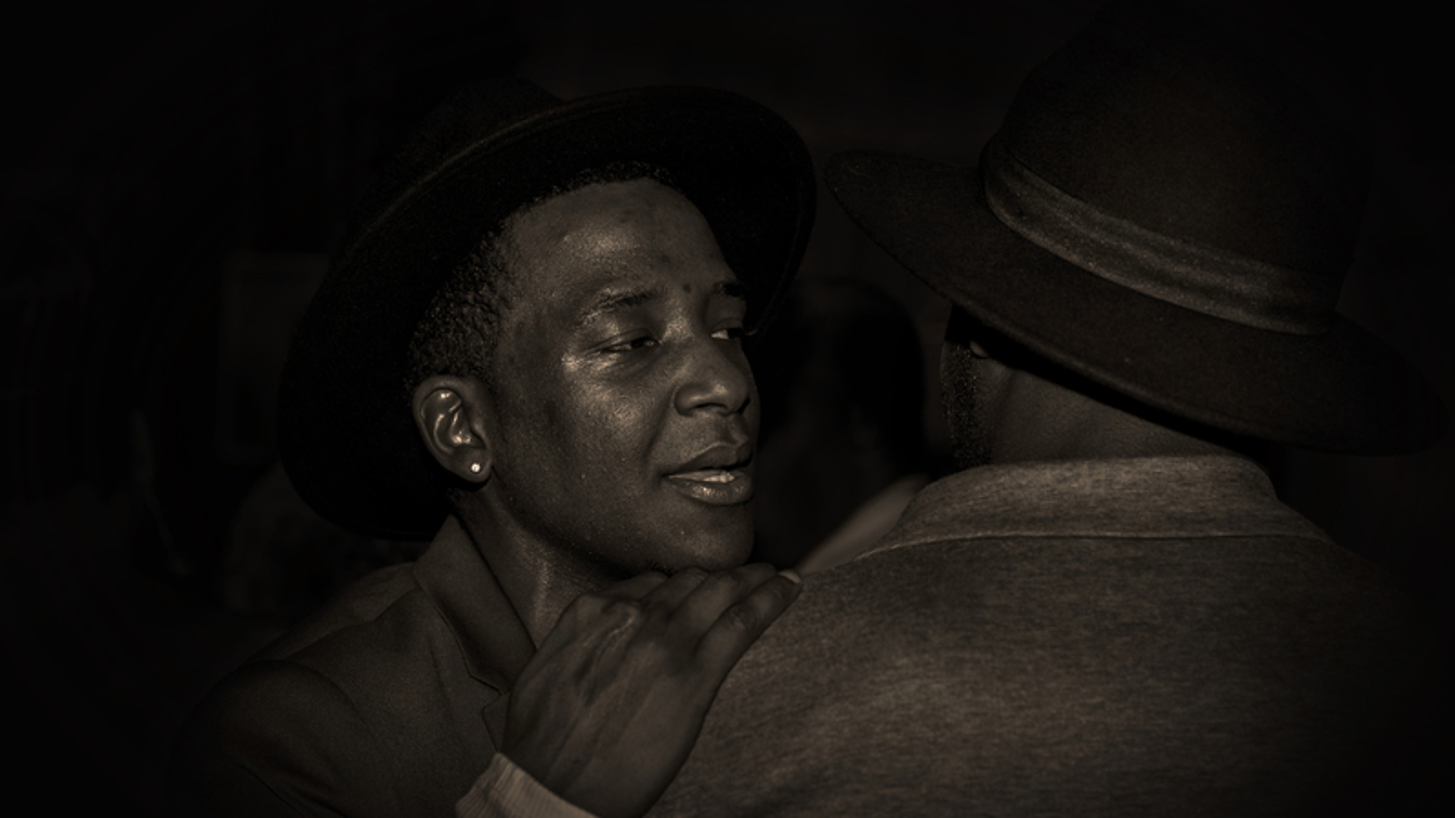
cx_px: 728
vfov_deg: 14.4
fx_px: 3241
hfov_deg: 25.3
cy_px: 416
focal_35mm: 84
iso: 320
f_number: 5
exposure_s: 1/80
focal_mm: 80
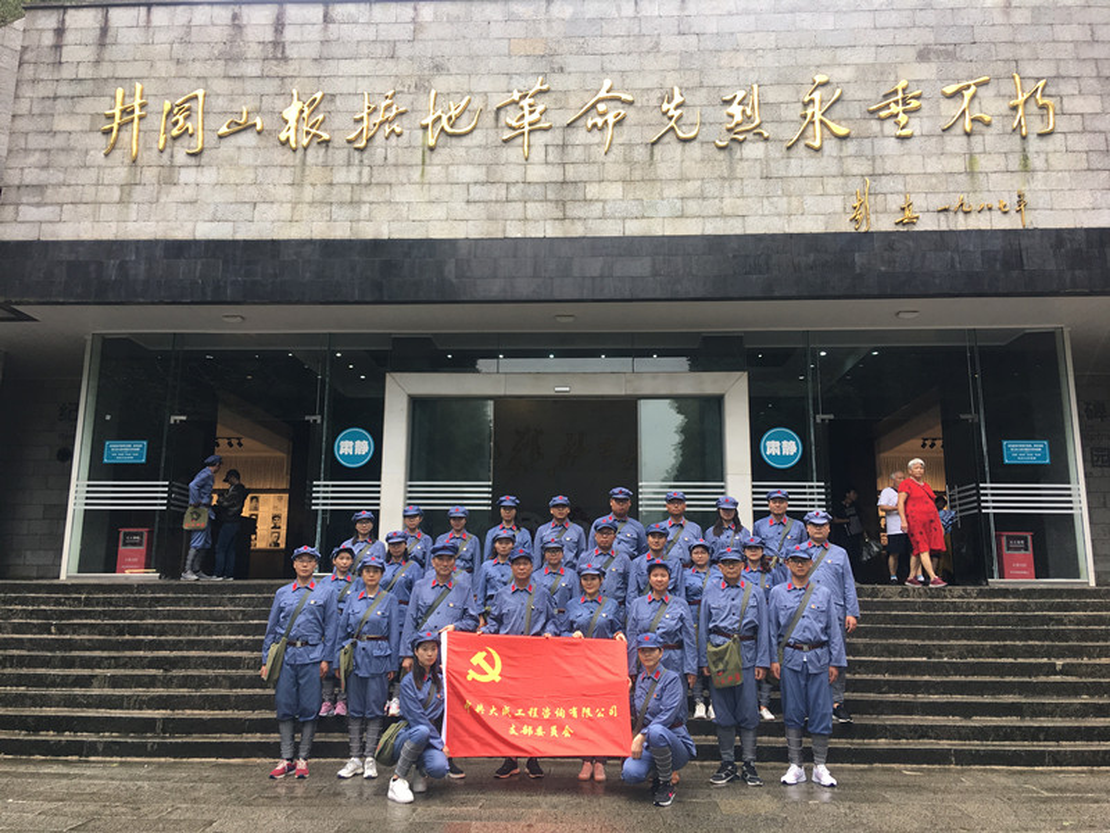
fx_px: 930
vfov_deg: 48.2
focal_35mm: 29
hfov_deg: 61.7
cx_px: 555
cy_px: 416
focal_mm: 4.15
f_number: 2.2
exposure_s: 1/50
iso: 32
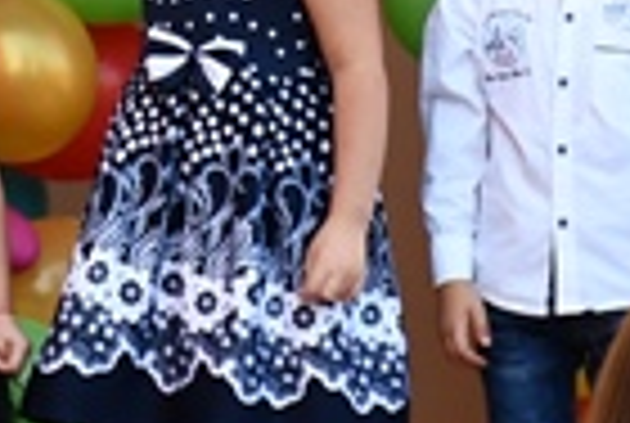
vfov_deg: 1.9
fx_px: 12679
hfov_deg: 2.8
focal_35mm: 723
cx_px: -194
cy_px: -466
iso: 400
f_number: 5
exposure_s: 1/250
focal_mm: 66
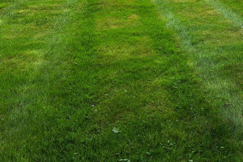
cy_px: -84
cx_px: 229
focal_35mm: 52
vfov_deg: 21.6
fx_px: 351
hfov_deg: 35.4
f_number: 10
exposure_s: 1/100
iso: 100
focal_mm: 16
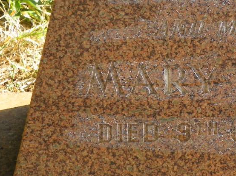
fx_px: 1683
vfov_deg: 6.0
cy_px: 49
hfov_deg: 8.0
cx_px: 251
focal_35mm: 247
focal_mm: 20.2
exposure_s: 1/100
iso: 64
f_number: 4
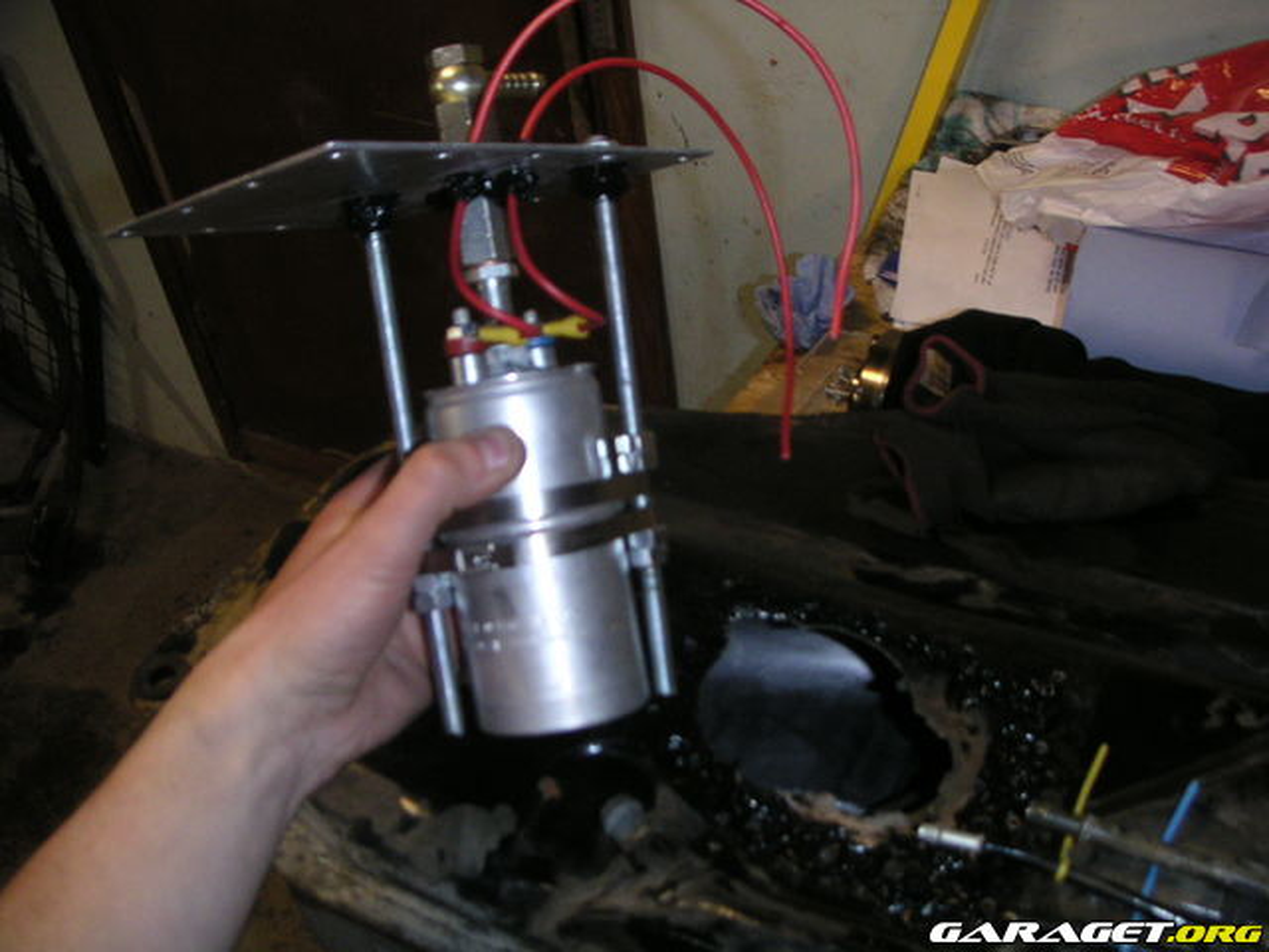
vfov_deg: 37.7
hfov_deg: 49.0
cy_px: 476
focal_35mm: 38
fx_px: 1393
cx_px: 634
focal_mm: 6
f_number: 2.8
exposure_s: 1/45
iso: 160
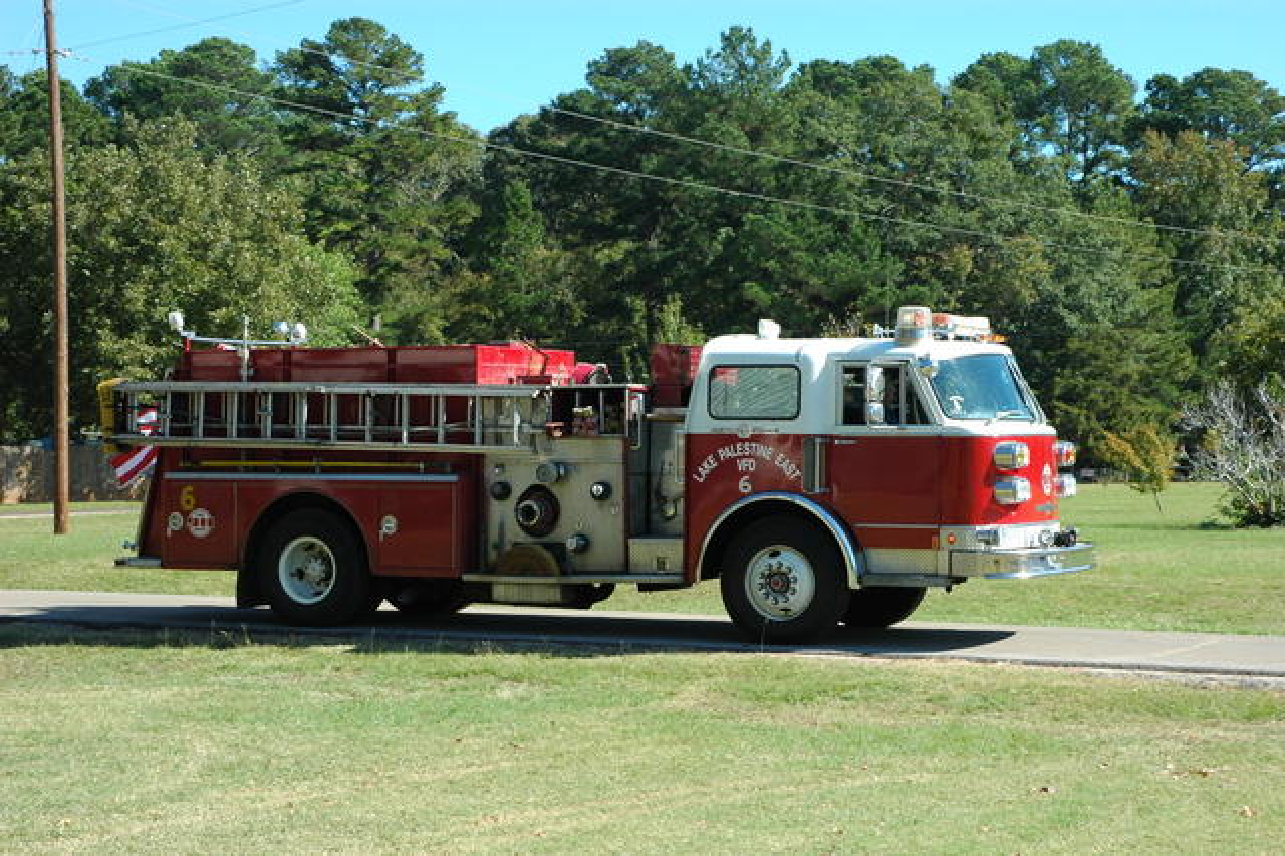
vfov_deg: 20.6
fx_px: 2355
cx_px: 642
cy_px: 428
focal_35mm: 66
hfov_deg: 30.5
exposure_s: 1/320
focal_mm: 44
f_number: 10
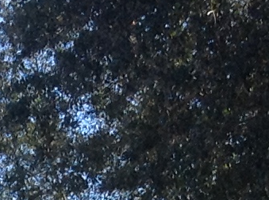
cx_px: -239
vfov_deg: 5.0
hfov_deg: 7.2
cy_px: 755
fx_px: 2079
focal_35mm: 268
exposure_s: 1/672
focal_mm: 4.28
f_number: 2.4
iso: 50
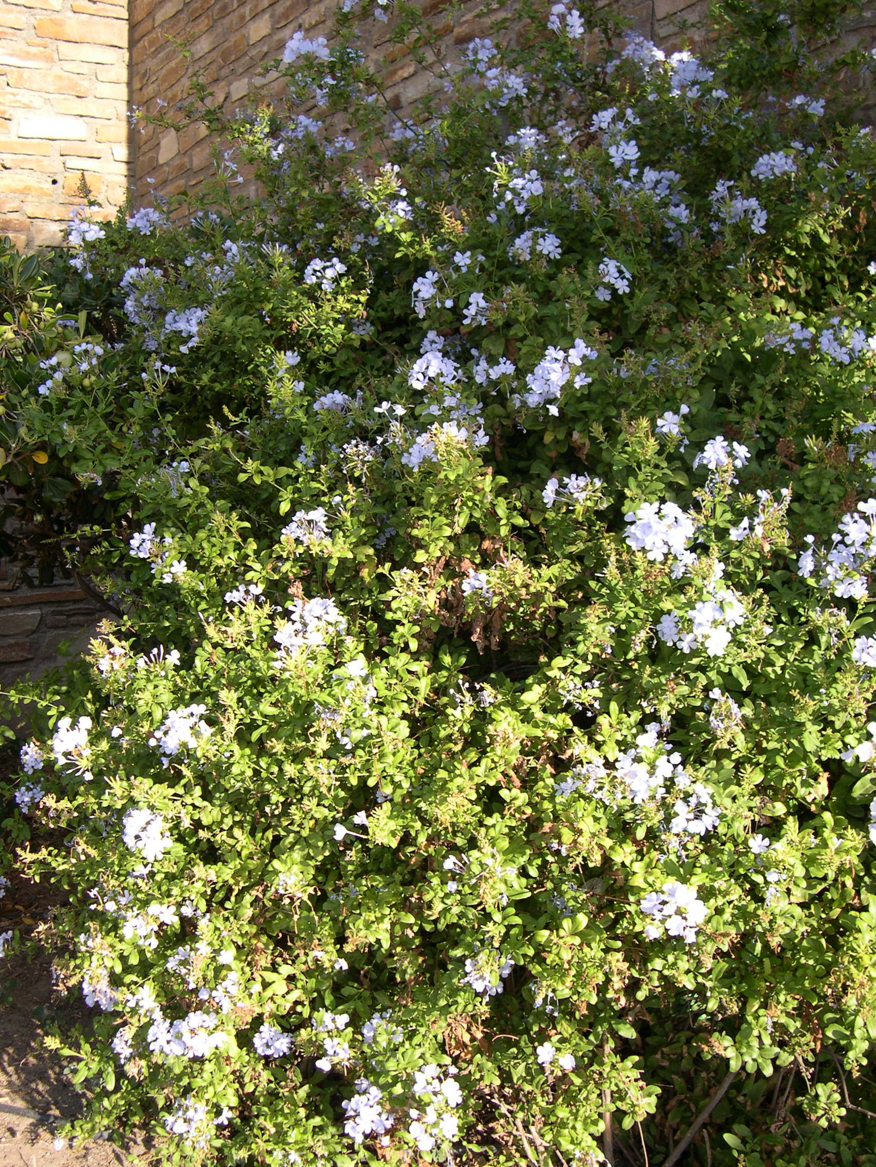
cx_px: 438
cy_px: 584
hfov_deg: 37.7
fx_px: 1282
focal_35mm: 38
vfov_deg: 49.0
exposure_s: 1/375
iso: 100
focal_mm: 8
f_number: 2.8
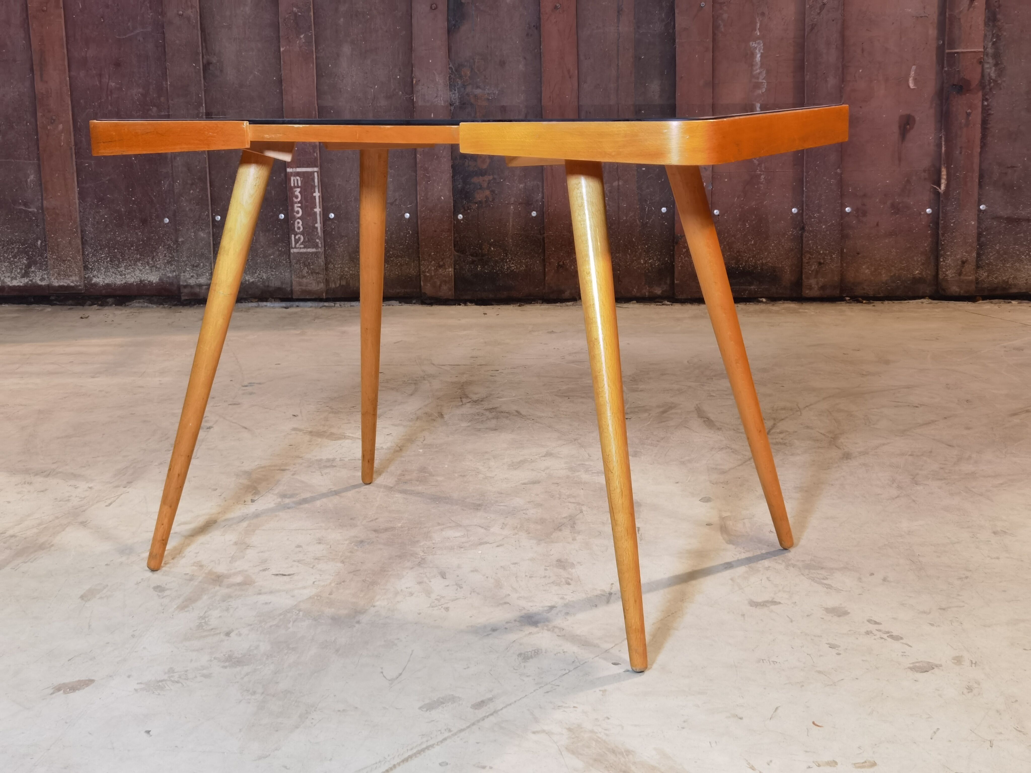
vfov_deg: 30.3
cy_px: 386
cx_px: 516
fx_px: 1430
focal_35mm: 48
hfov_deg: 39.7
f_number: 1.9
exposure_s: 1/50
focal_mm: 6.71
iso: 200
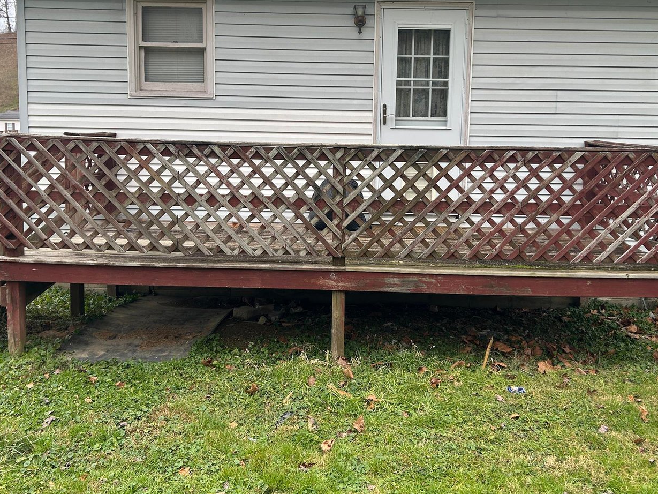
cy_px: 191
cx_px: 349
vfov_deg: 43.9
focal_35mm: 32
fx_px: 608
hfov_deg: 56.8
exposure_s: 1/376
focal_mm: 5.7
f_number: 1.5
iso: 50
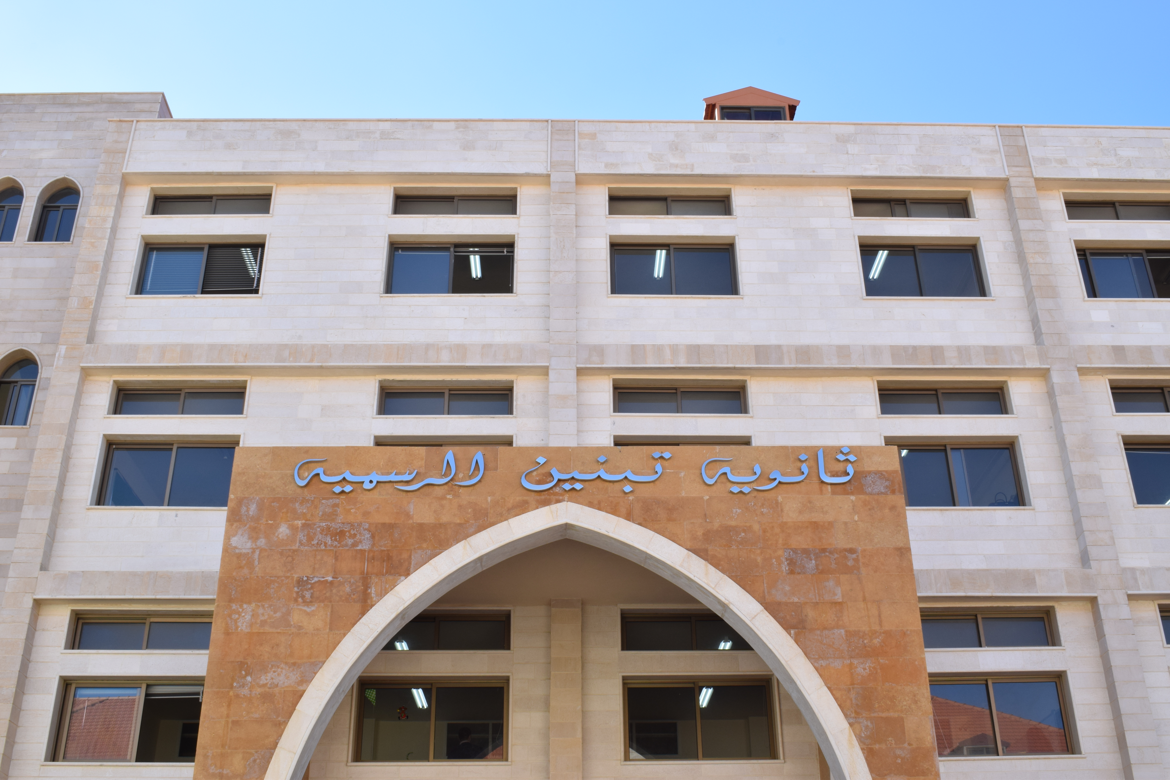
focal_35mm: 39
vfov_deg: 34.2
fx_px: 1267
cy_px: 390
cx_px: 585
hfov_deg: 49.6
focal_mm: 26
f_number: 22
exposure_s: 1/50
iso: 250
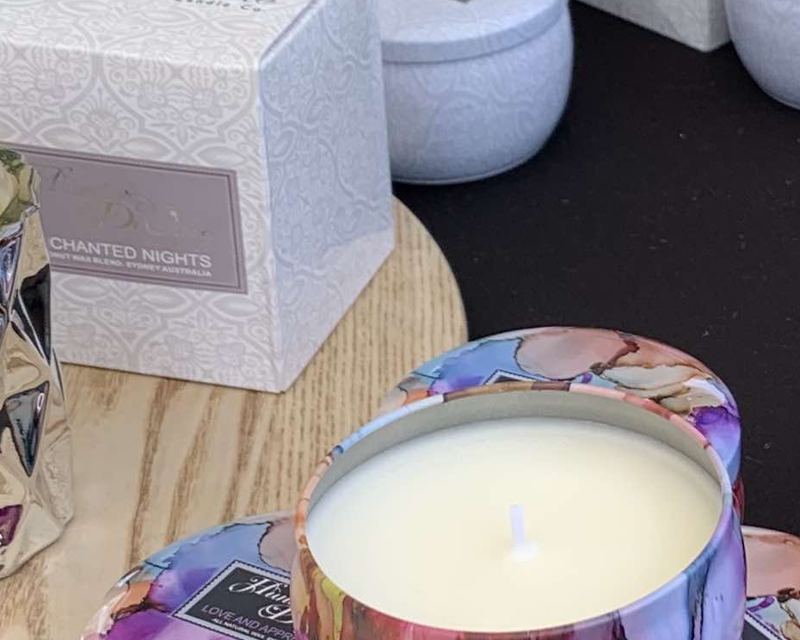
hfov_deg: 17.0
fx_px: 2604
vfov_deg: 14.0
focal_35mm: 110
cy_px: 361
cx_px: 847
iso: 25
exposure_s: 1/389
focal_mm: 4.25
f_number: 1.8
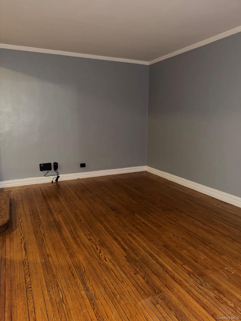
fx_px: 223
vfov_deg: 71.6
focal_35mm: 24
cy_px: 160
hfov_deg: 56.8
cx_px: 120
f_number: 1.78
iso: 200
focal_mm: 6.76
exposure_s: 1/8
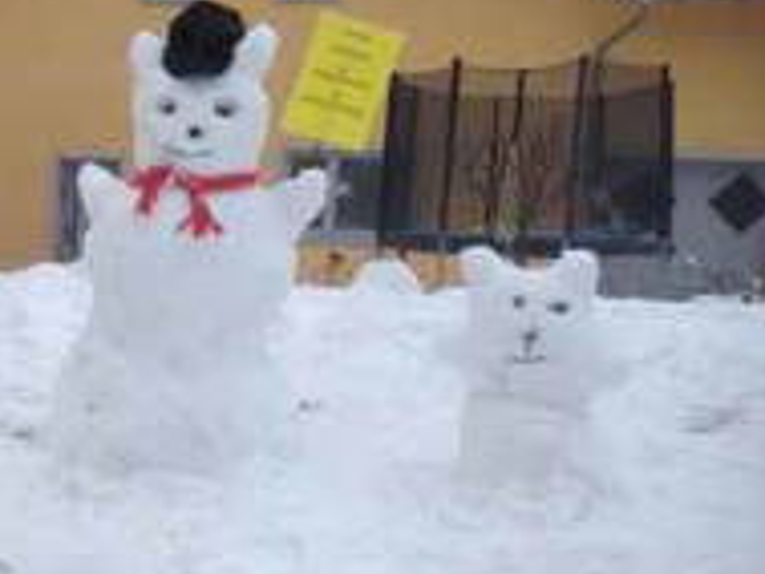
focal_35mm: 74
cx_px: 61
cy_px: 384
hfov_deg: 25.4
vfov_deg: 19.9
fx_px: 1636
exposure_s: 1/756
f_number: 2.4
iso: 50
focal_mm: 4.28
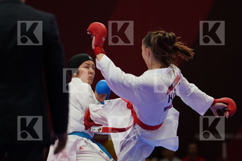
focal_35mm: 366
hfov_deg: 5.6
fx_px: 2460
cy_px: 80
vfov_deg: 3.8
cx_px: 121
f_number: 4
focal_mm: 244
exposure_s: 1/1000
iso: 2500
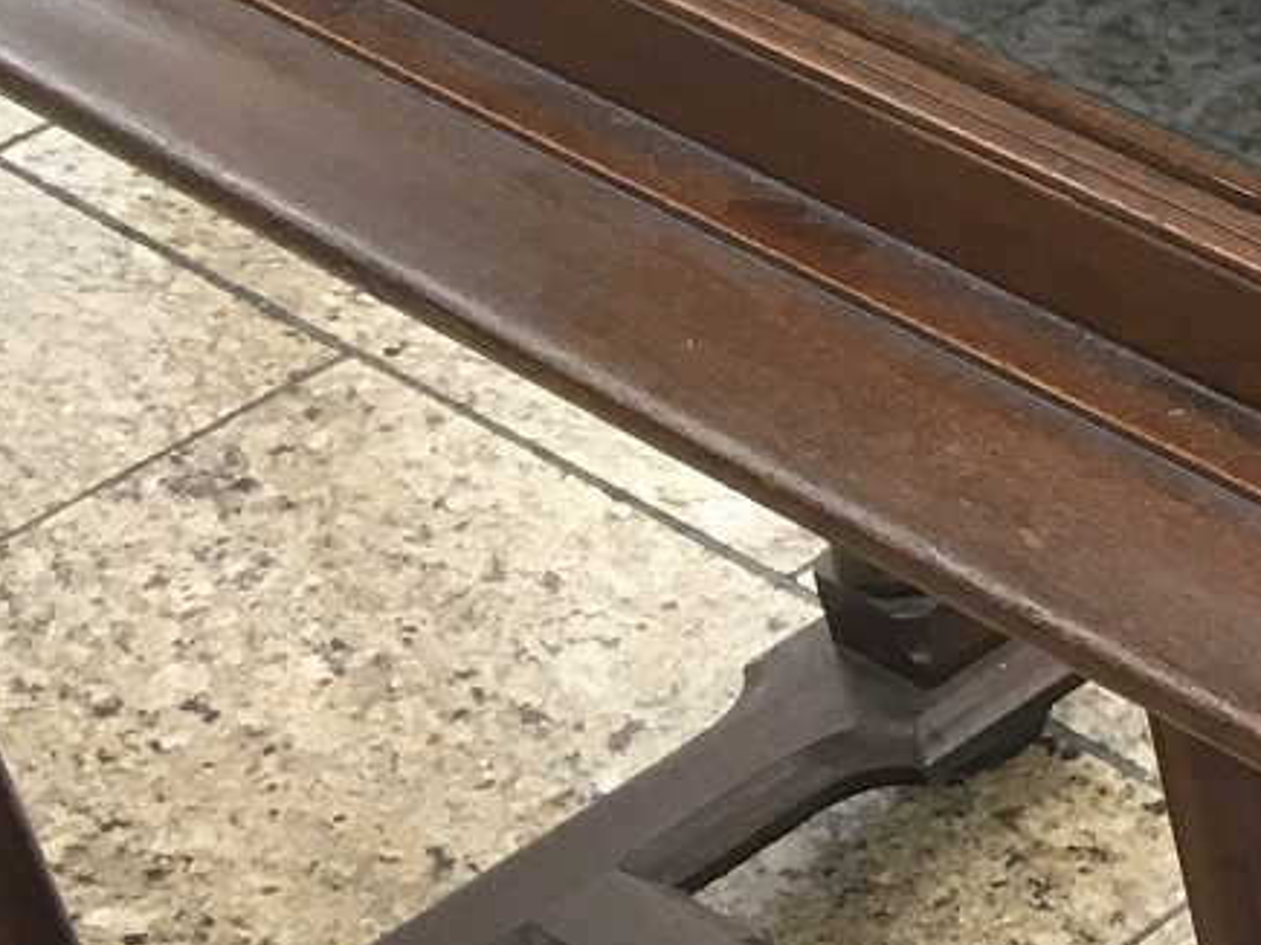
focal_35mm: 121
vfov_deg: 12.2
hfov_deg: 13.9
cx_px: 2477
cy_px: 364
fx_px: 4407
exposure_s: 1/30
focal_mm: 4.15
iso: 64
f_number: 2.2
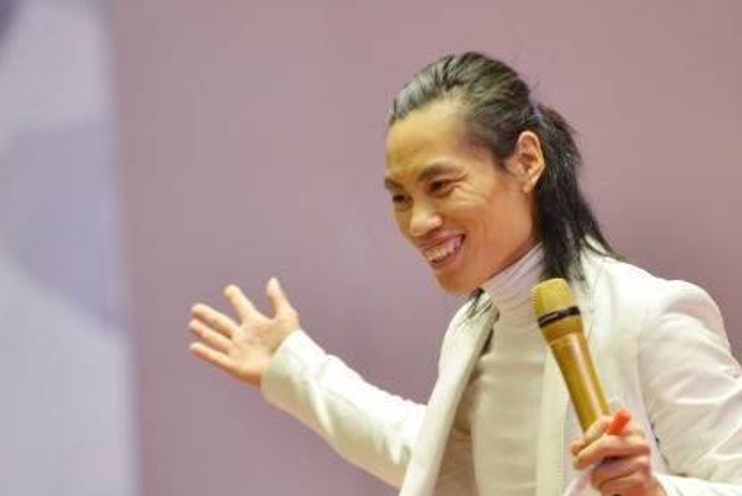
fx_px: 7920
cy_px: 469
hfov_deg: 5.4
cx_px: 413
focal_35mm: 384
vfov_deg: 3.6
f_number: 2.8
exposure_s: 1/200
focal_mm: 200
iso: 2000
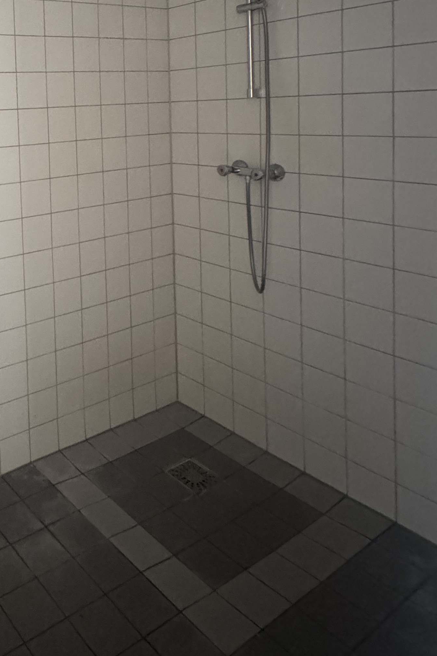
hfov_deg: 37.4
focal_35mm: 29
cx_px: -48
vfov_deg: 58.9
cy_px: 134
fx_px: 528
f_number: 2.2
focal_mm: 2.22
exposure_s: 1/50
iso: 1000
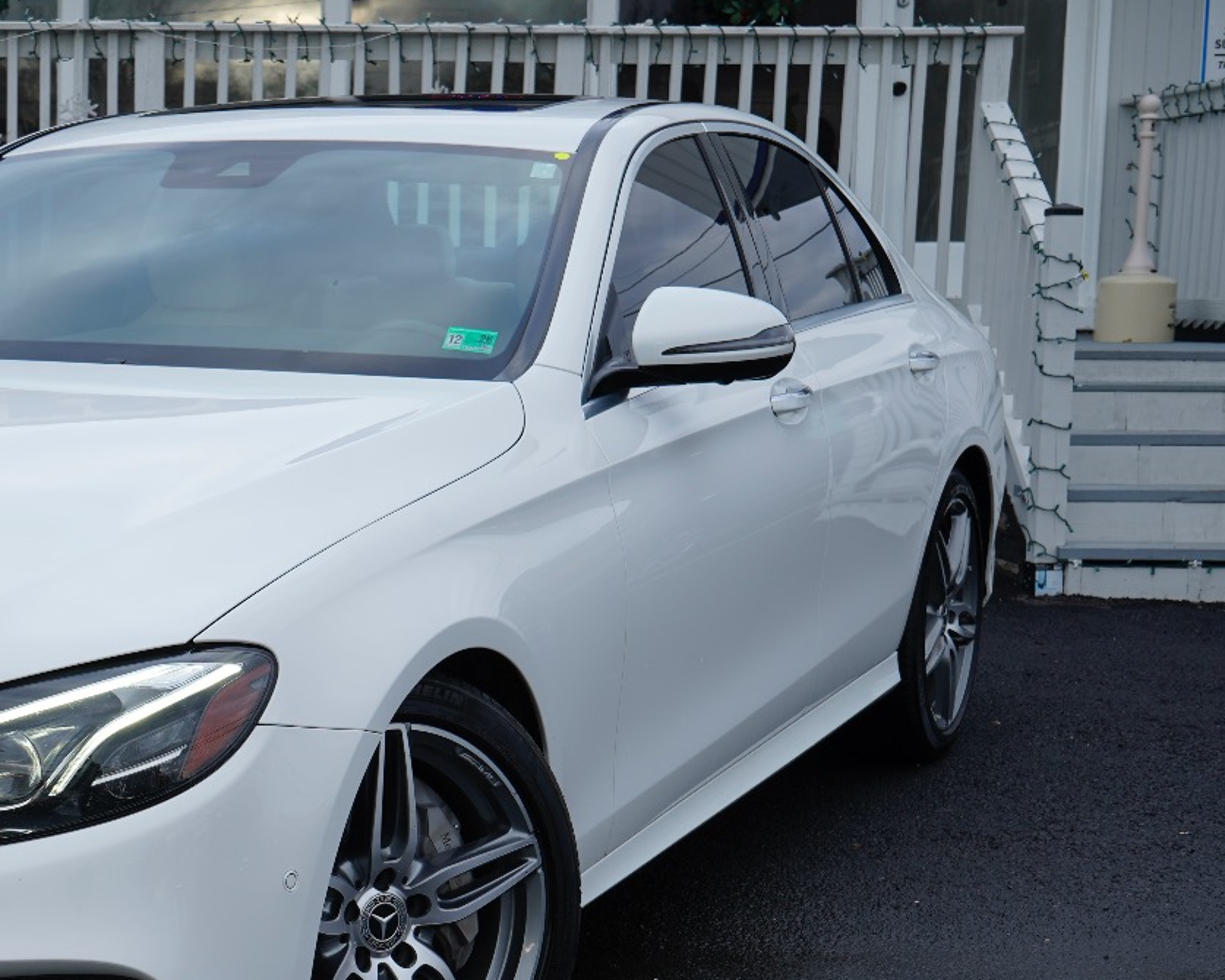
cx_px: 61
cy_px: 674
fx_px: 2502
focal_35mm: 69
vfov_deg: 22.1
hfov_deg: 26.3
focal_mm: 38
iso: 100
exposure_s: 1/40
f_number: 9
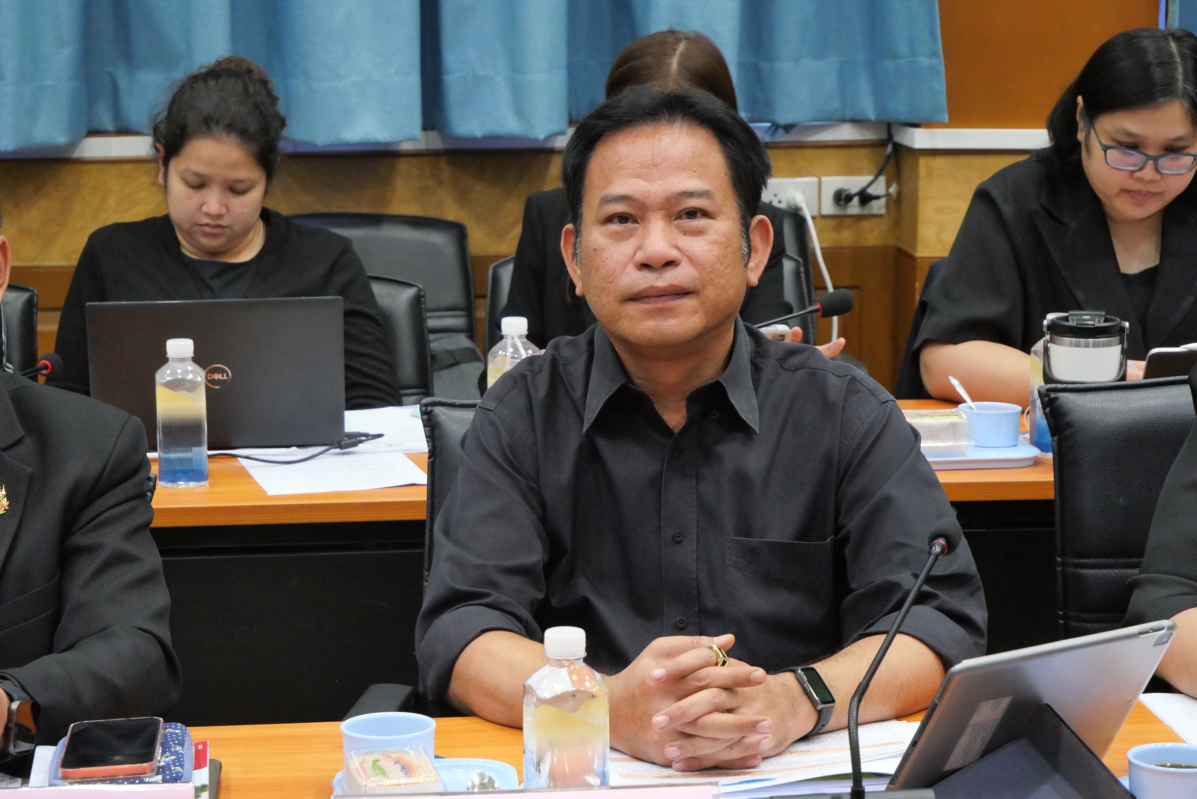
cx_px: 598
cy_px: 400
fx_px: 3227
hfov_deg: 21.0
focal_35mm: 97
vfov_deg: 14.1
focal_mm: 47
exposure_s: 1/50
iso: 3200
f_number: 5.6
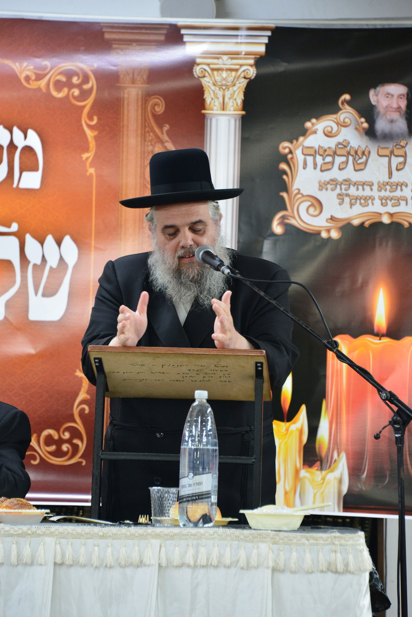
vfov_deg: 10.7
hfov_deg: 7.2
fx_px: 3292
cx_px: 212
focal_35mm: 192
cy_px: 309
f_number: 5.6
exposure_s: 1/100
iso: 2500
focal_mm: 180
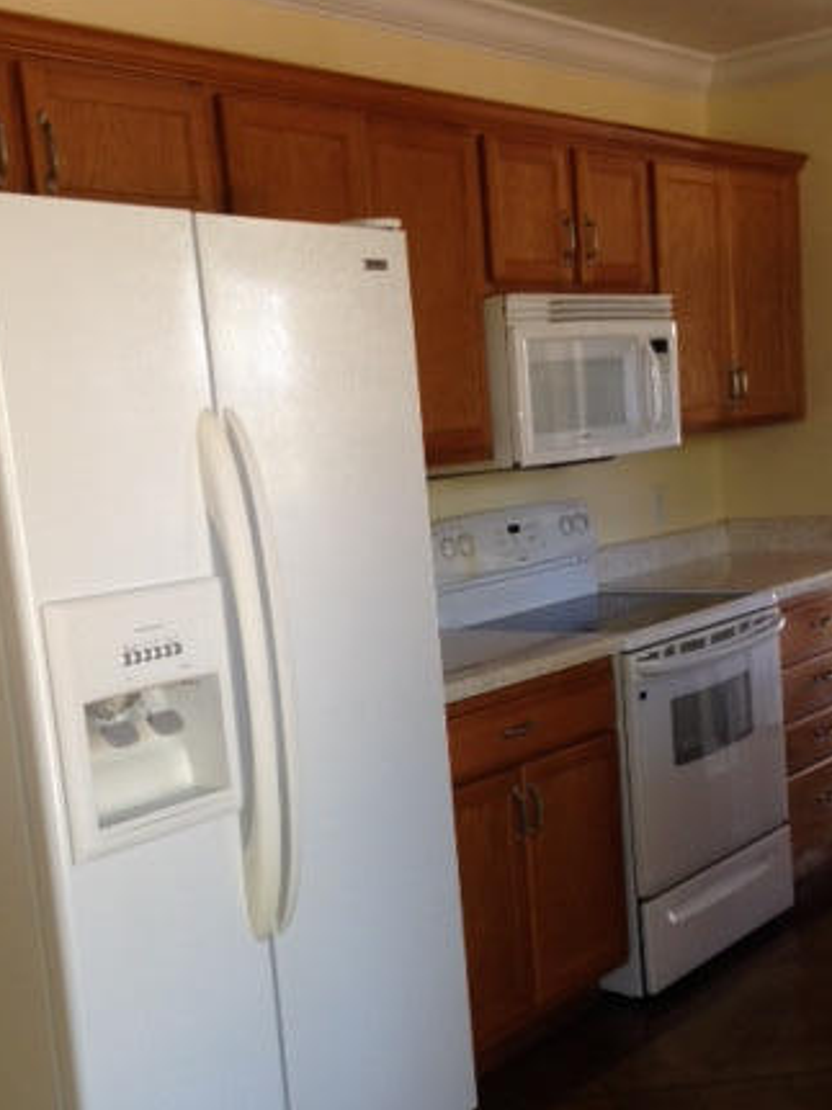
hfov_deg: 29.7
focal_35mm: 49
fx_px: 1571
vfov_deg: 38.6
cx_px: 422
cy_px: 701
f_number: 2.4
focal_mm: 4.12
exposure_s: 1/20
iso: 64
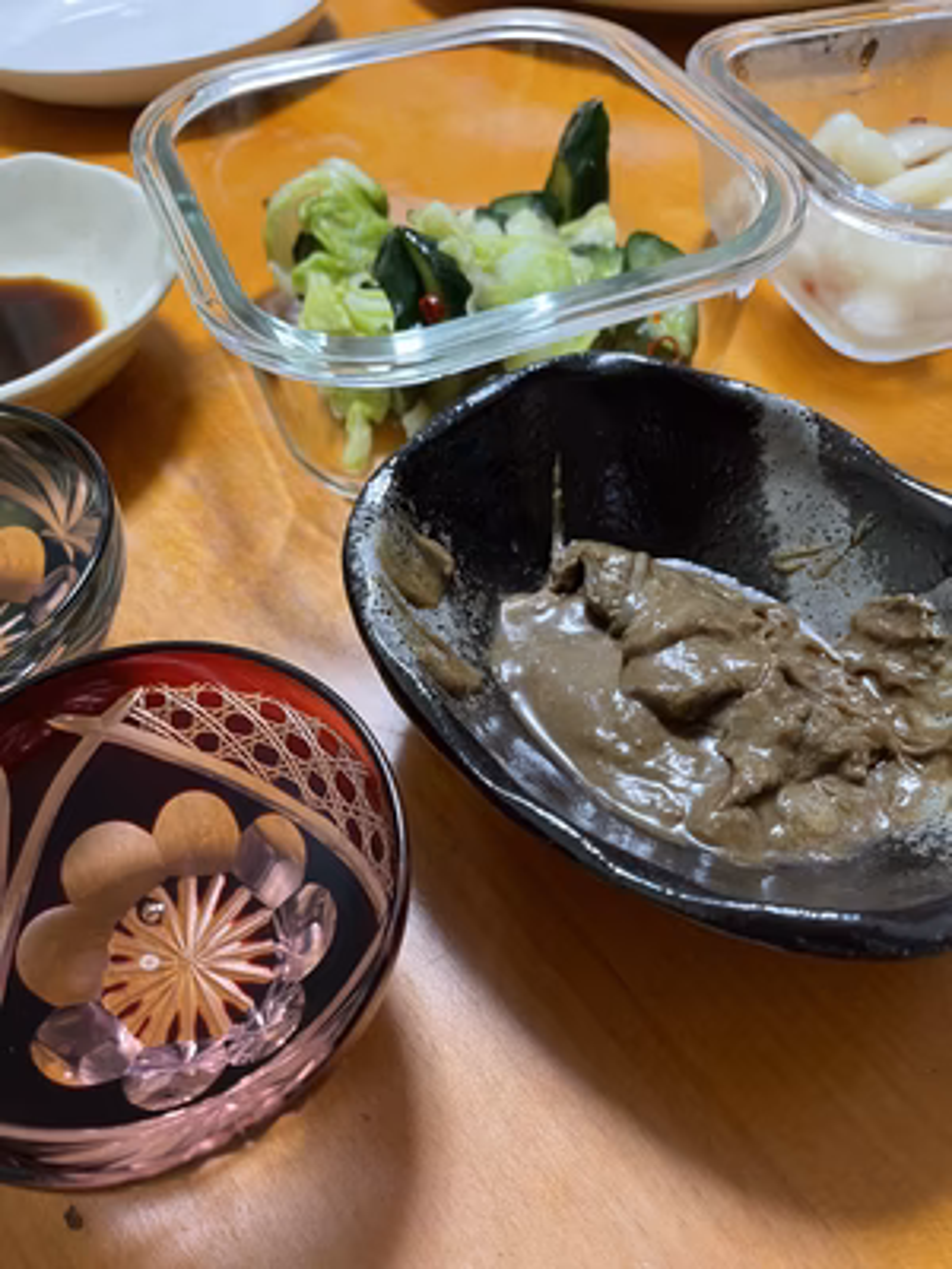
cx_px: 476
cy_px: 634
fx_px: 953
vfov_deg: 67.3
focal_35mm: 26
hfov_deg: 53.1
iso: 320
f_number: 1.6
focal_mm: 4.2
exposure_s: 1/60
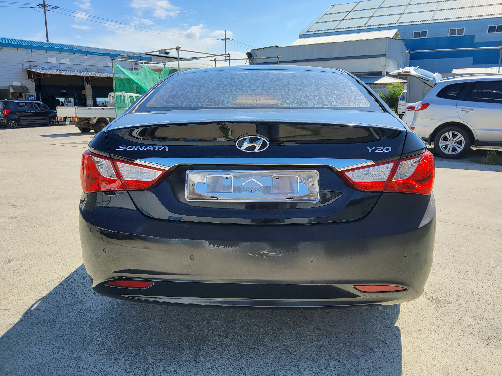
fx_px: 377
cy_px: 188
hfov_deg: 67.3
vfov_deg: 53.1
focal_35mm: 26
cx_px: 251
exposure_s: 1/496
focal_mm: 3.98
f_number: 1.8
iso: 12
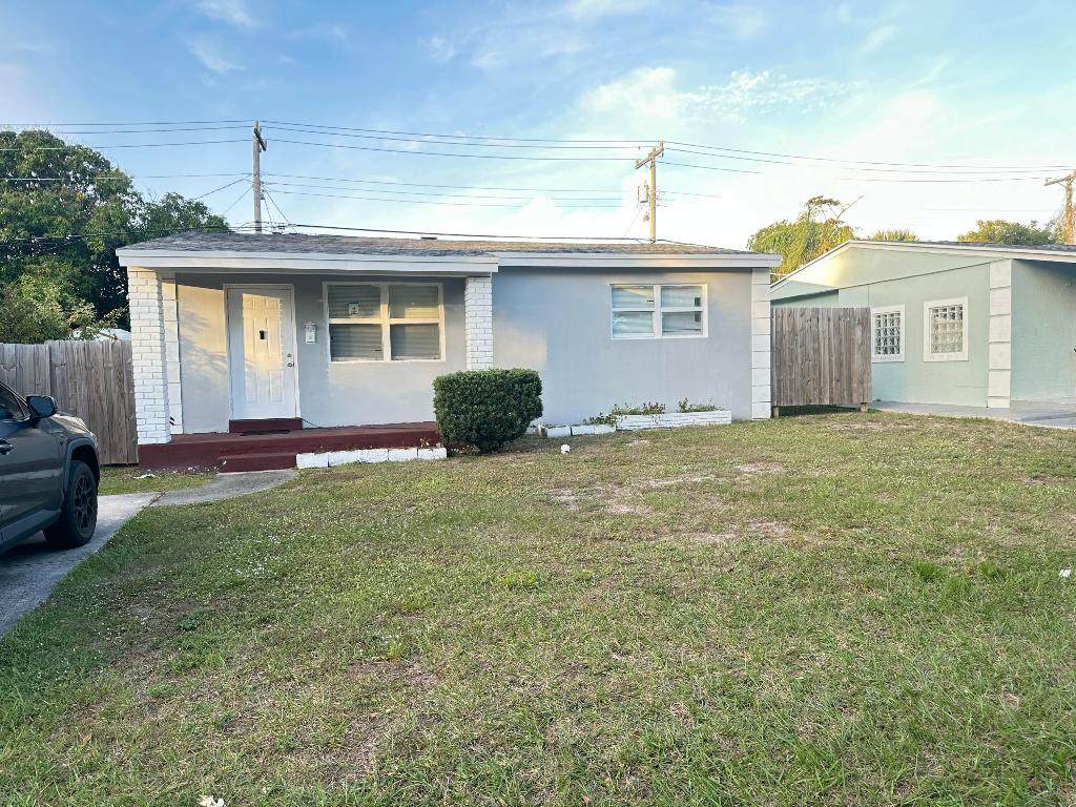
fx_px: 746
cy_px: 404
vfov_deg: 56.8
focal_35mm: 24
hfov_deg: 71.6
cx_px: 538
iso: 80
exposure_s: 1/172
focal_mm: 6.86
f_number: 1.78
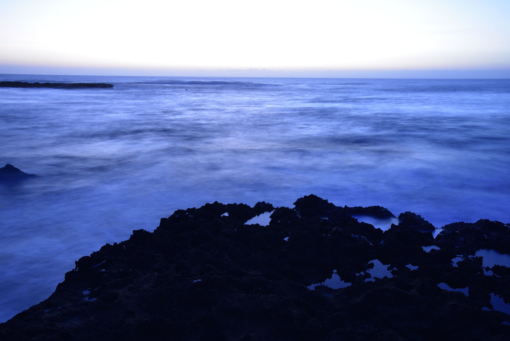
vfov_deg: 41.1
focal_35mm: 32
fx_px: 453
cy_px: 170
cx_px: 255
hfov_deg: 58.7
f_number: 22
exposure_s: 8
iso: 100
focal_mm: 32
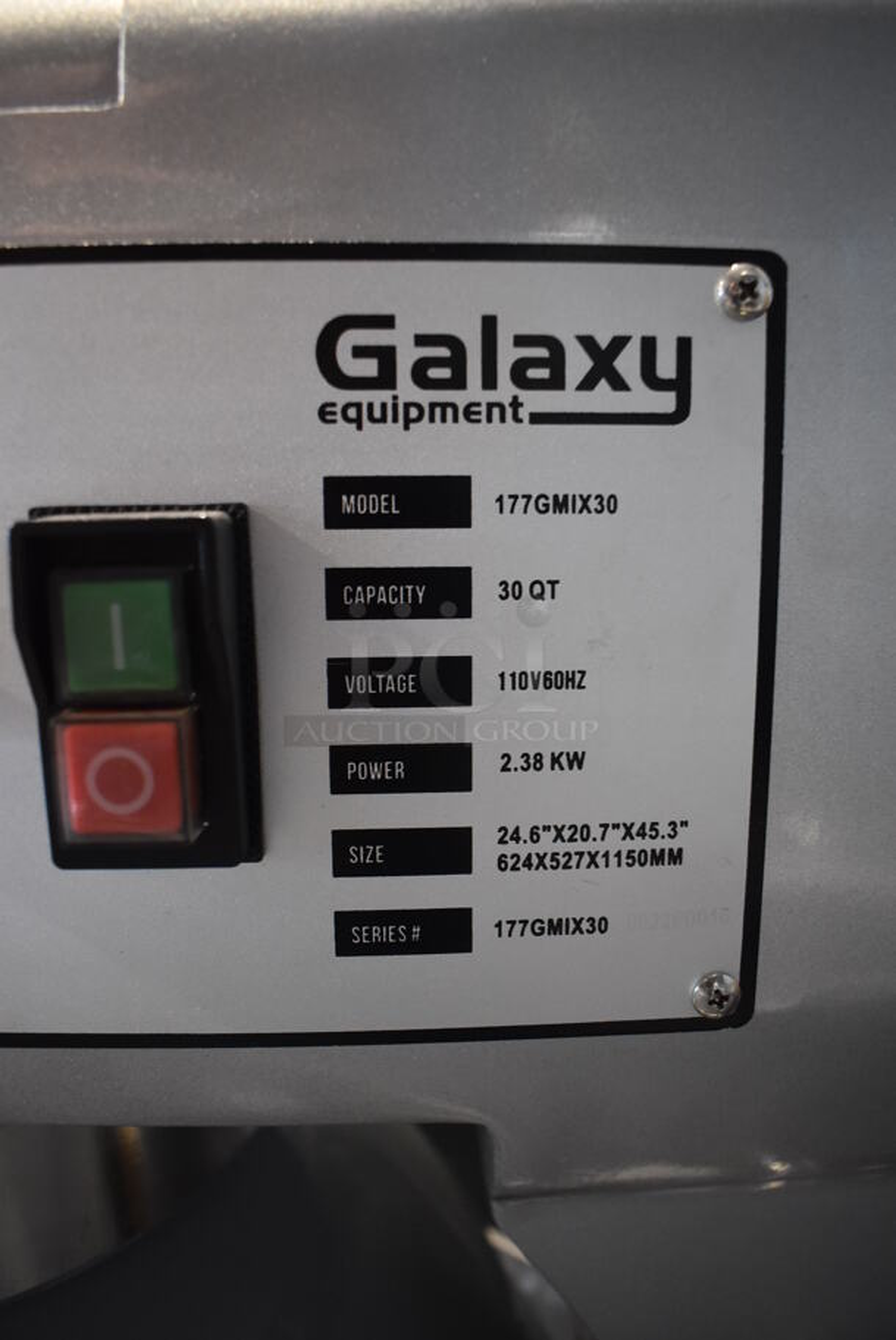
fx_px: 1006
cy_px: 670
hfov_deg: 48.0
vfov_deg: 67.3
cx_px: 448
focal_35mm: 27
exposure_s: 1/60
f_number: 4
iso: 1600
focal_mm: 18
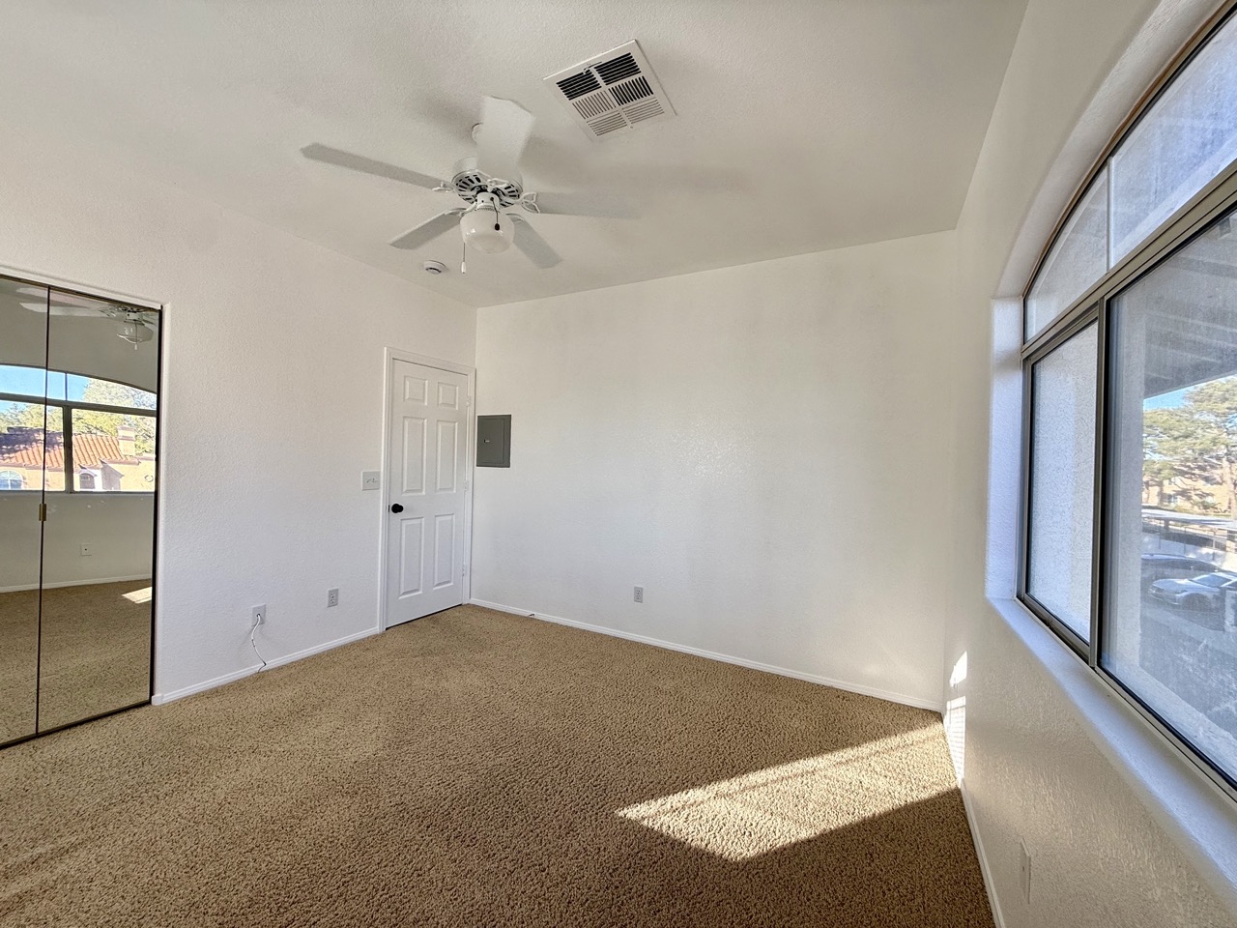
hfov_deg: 102.1
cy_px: 464
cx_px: 618
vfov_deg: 85.7
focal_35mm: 14
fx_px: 500
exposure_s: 1/200
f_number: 2.2
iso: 50
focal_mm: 2.22
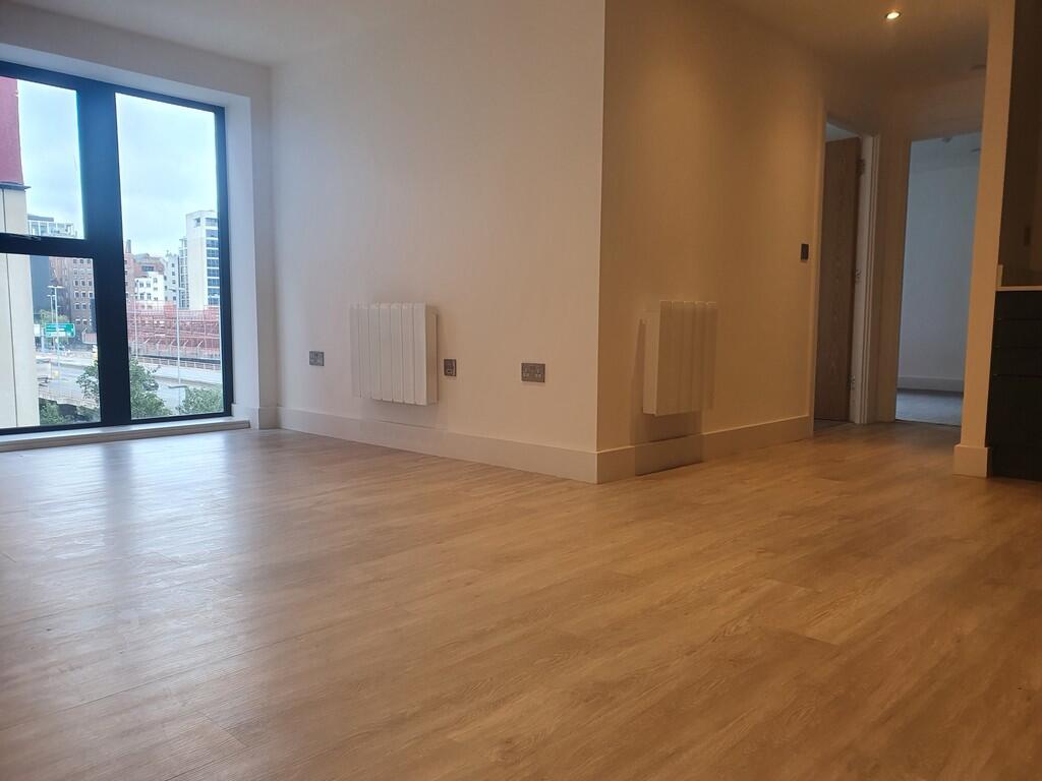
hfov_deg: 67.3
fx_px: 783
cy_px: 390
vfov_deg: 53.1
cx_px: 521
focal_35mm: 26
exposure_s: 1/100
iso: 64
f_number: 2.4
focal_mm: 4.32
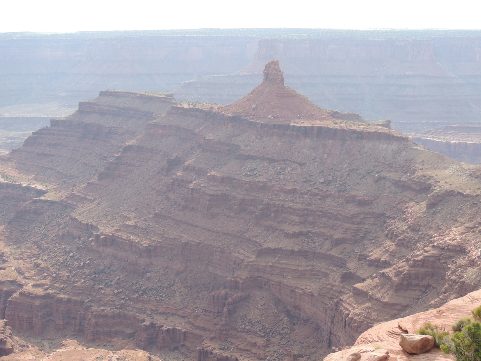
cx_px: 246
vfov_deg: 24.4
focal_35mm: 60
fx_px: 834
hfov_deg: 32.2
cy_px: 177
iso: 100
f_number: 3.7
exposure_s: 1/250
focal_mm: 9.8
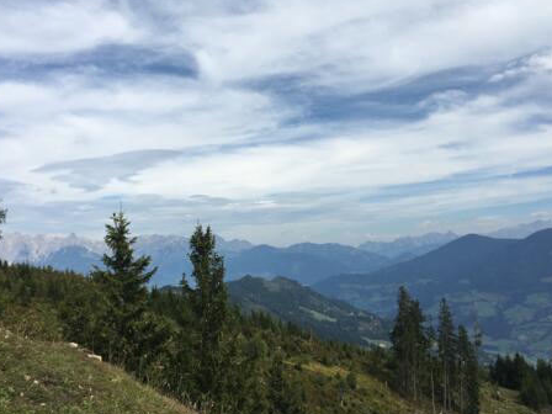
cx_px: 268
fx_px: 606
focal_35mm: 38
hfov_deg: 49.0
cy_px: 198
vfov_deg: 37.7
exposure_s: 1/2481
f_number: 2.2
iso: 25
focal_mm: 4.15
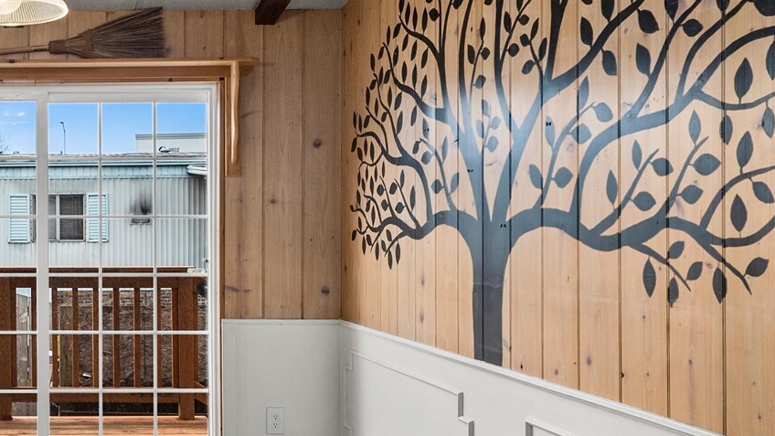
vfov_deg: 27.0
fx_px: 904
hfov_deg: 40.7
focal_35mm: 44
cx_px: 3
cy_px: 271
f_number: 7.1
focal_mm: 21
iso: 100
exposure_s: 1/60
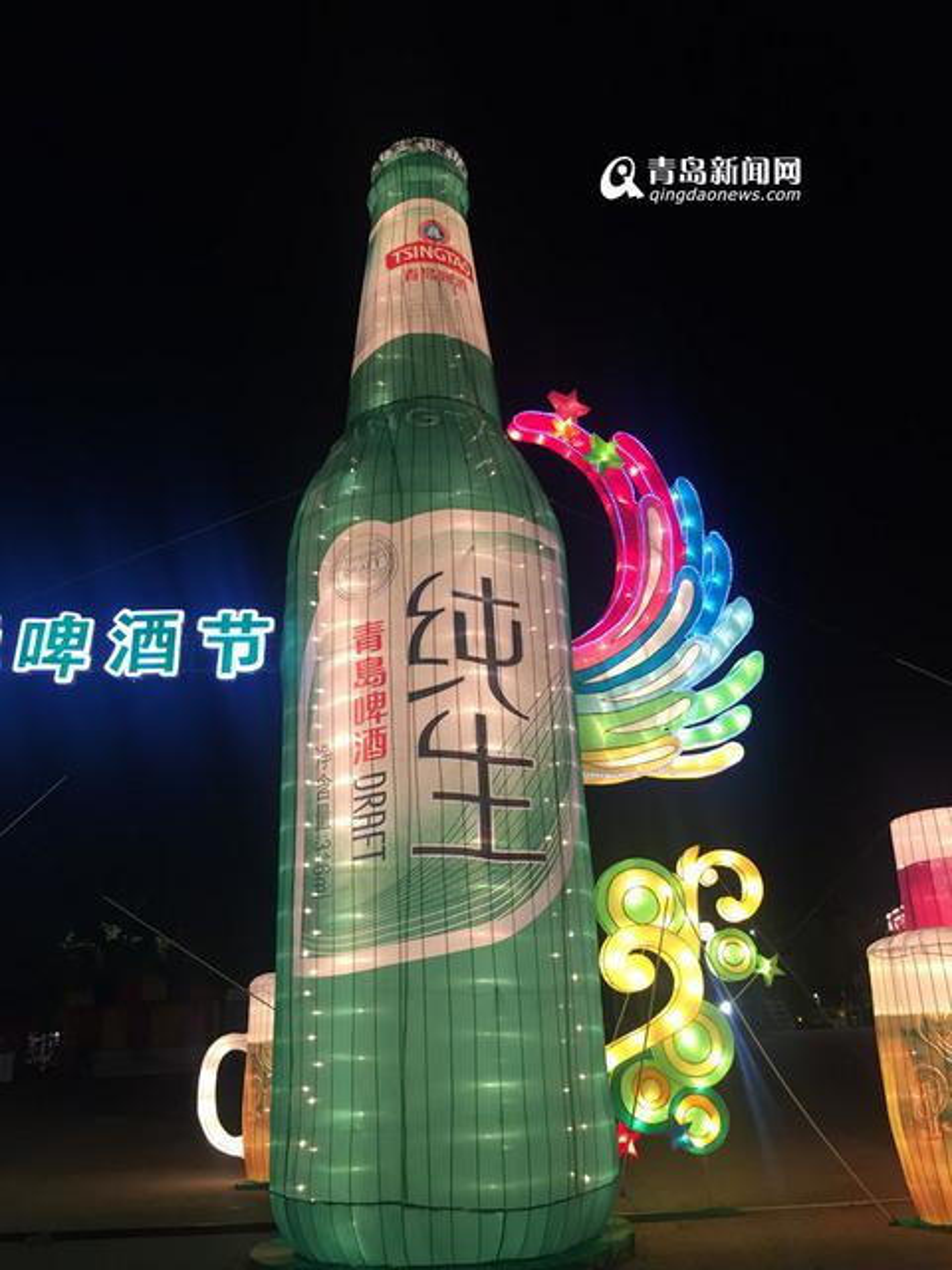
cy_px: 635
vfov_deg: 61.7
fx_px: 1063
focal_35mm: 29
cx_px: 476
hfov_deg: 48.2
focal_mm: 4.15
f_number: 2.2
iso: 100
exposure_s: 1/33
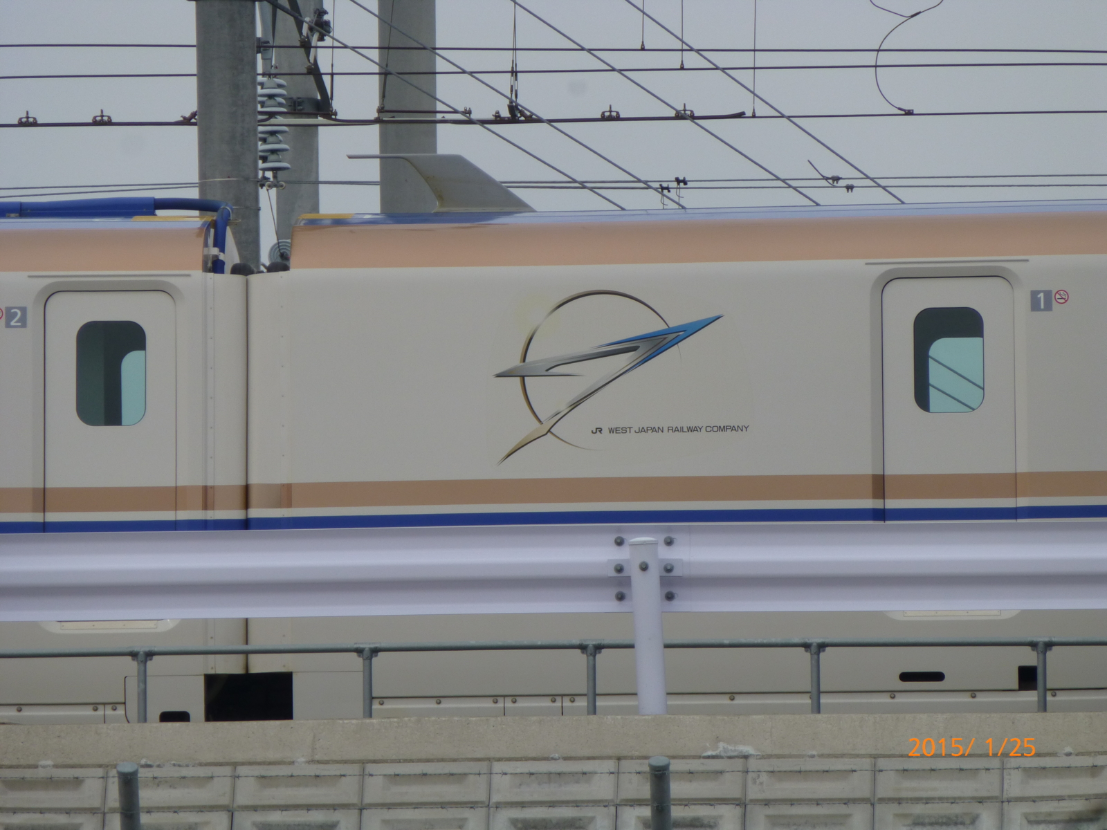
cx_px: 554
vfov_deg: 3.1
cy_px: 415
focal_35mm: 480
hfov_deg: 4.1
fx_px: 15350
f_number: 6.4
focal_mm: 86
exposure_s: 1/400
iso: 100
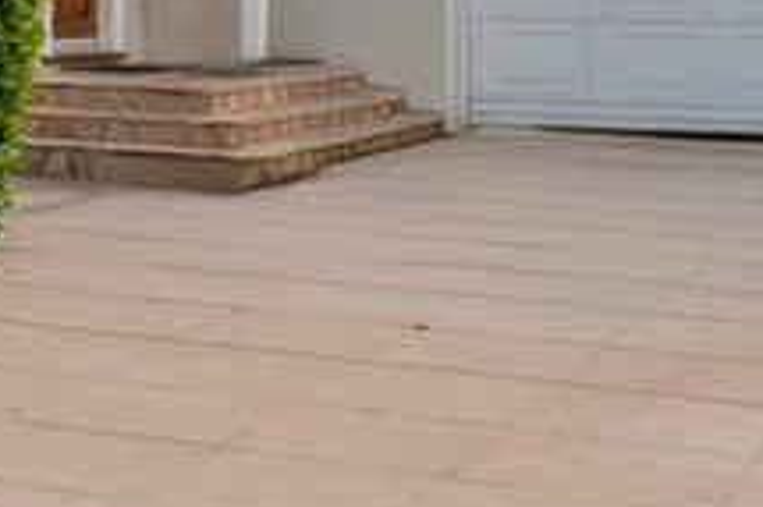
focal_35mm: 107
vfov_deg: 12.5
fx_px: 2274
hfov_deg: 16.5
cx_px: -536
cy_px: -55
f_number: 22
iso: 100
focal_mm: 15
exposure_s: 1/30
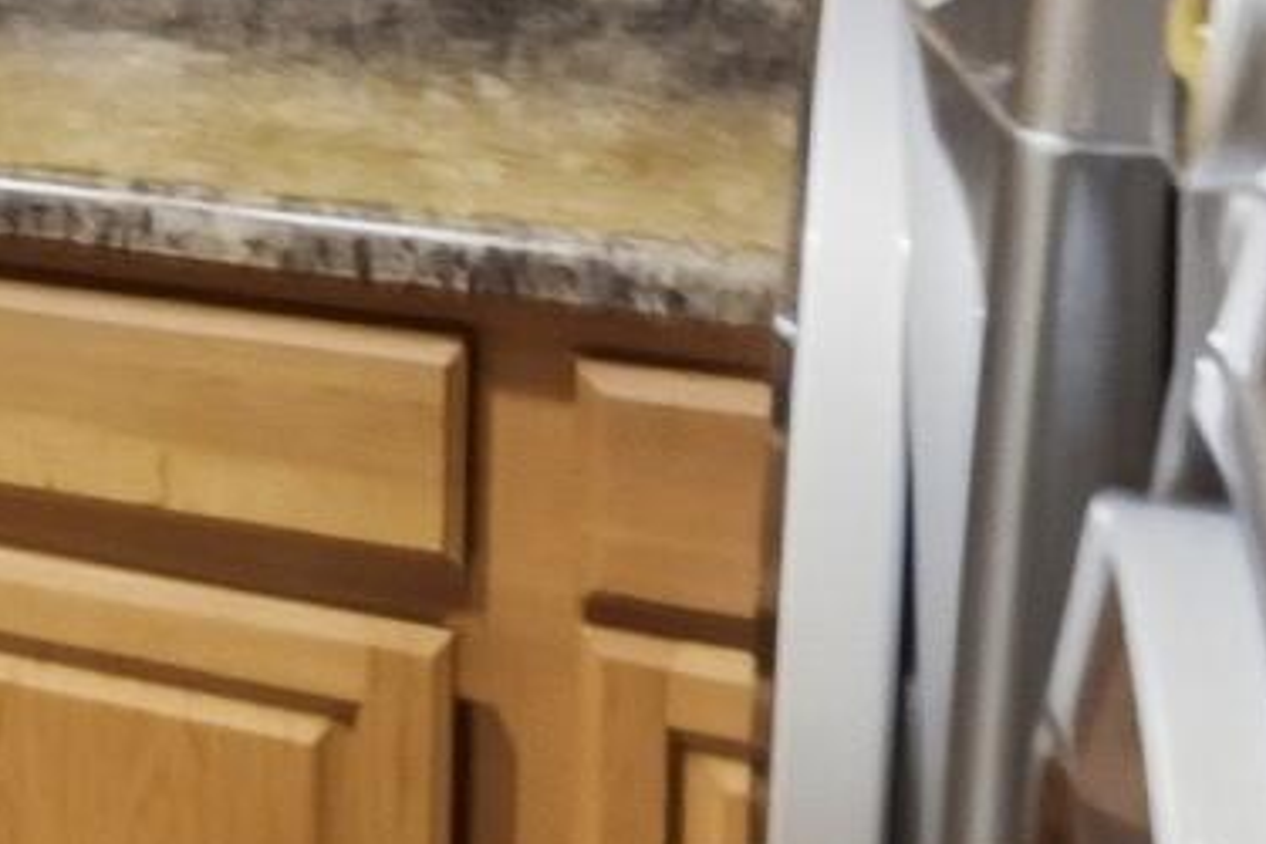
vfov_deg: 14.8
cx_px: -797
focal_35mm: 80
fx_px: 2813
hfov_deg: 20.4
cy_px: -694
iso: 160
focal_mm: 10
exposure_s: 1/30
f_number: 5.6
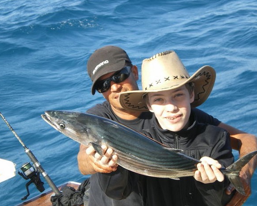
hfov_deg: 20.8
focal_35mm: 92
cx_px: 128
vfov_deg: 16.7
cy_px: 102
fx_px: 700
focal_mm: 15.3
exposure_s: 1/125
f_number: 5.3
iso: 50
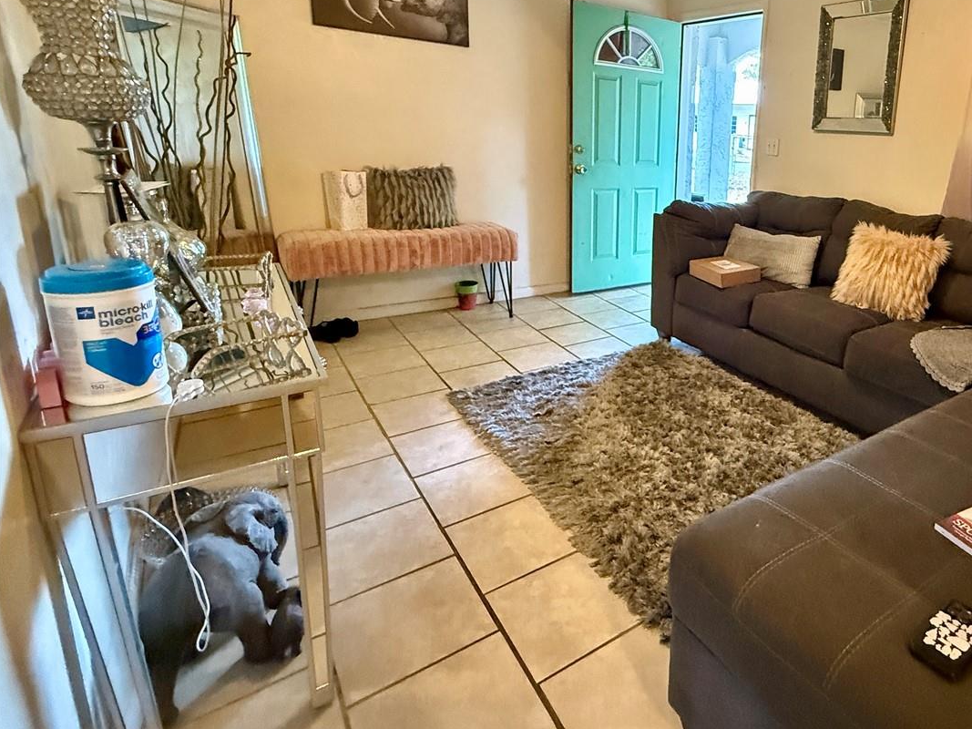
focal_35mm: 21
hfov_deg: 73.6
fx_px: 590
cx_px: 724
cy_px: 271
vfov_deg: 62.5
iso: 1000
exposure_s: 1/60
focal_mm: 2.22
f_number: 2.2
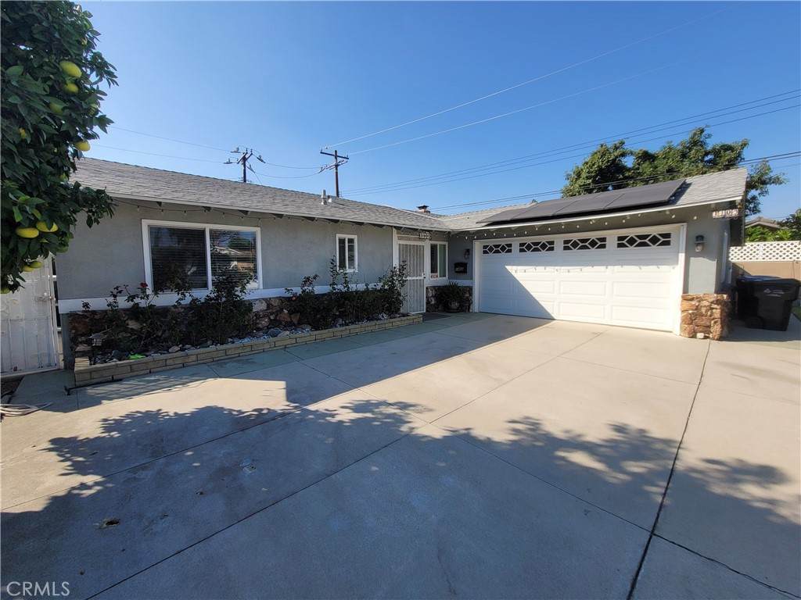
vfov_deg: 89.9
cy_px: 300
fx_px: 301
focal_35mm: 13
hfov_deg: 106.2
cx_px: 400
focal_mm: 2.2
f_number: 2.2
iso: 64
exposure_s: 1/1488
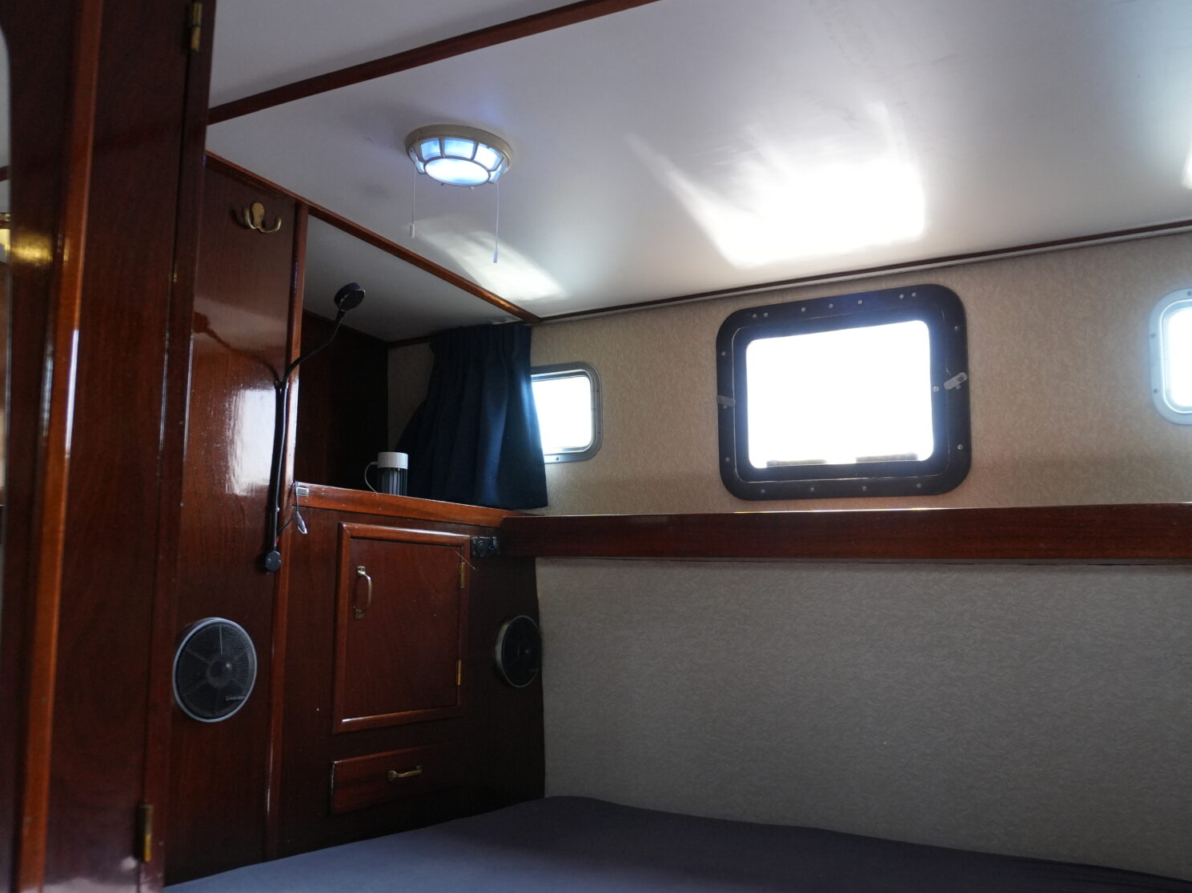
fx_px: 1067
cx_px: 660
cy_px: 493
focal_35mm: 31
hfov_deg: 58.2
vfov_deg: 45.4
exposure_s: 1/160
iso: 1600
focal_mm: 16
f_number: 4
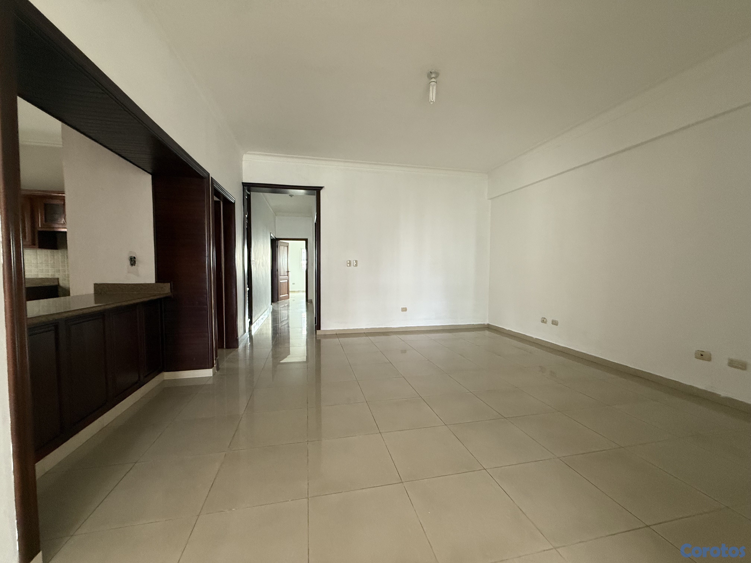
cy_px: 282
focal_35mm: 14
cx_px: 376
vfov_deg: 85.7
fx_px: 304
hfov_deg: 102.1
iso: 320
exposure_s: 1/94
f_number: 2.2
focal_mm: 2.22
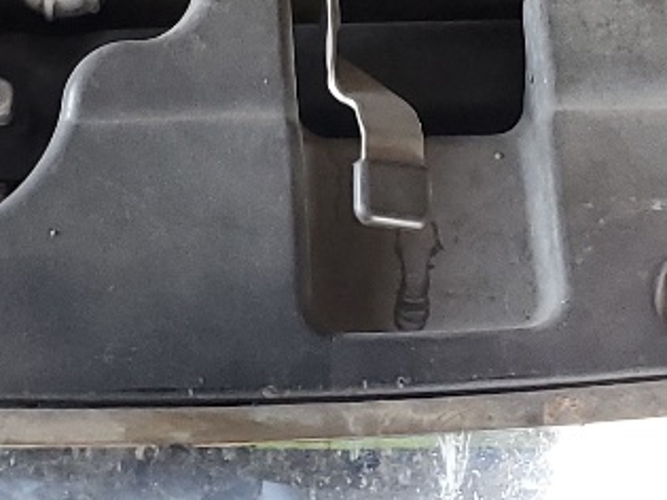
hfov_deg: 14.9
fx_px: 2542
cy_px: -525
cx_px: 250
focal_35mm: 132
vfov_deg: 10.3
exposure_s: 1/60.2
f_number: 1.5
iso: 78
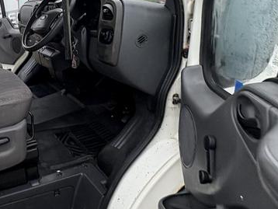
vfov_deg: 40.2
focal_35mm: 35
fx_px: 281
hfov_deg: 45.8
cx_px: 12
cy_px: 67
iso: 100
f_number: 2.2
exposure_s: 1/99
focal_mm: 2.22
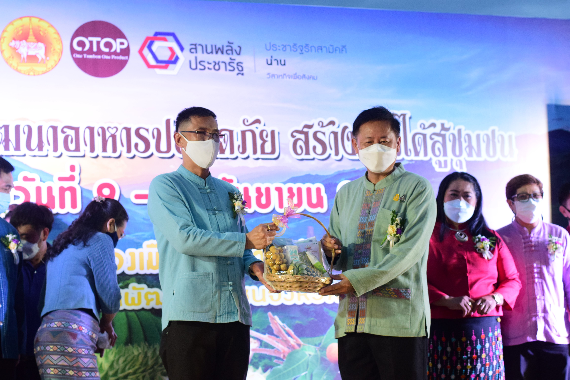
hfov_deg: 27.0
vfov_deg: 18.2
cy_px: 190
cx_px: 285
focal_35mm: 75
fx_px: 1188
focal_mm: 50
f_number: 4.5
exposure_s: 1/200
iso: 2000
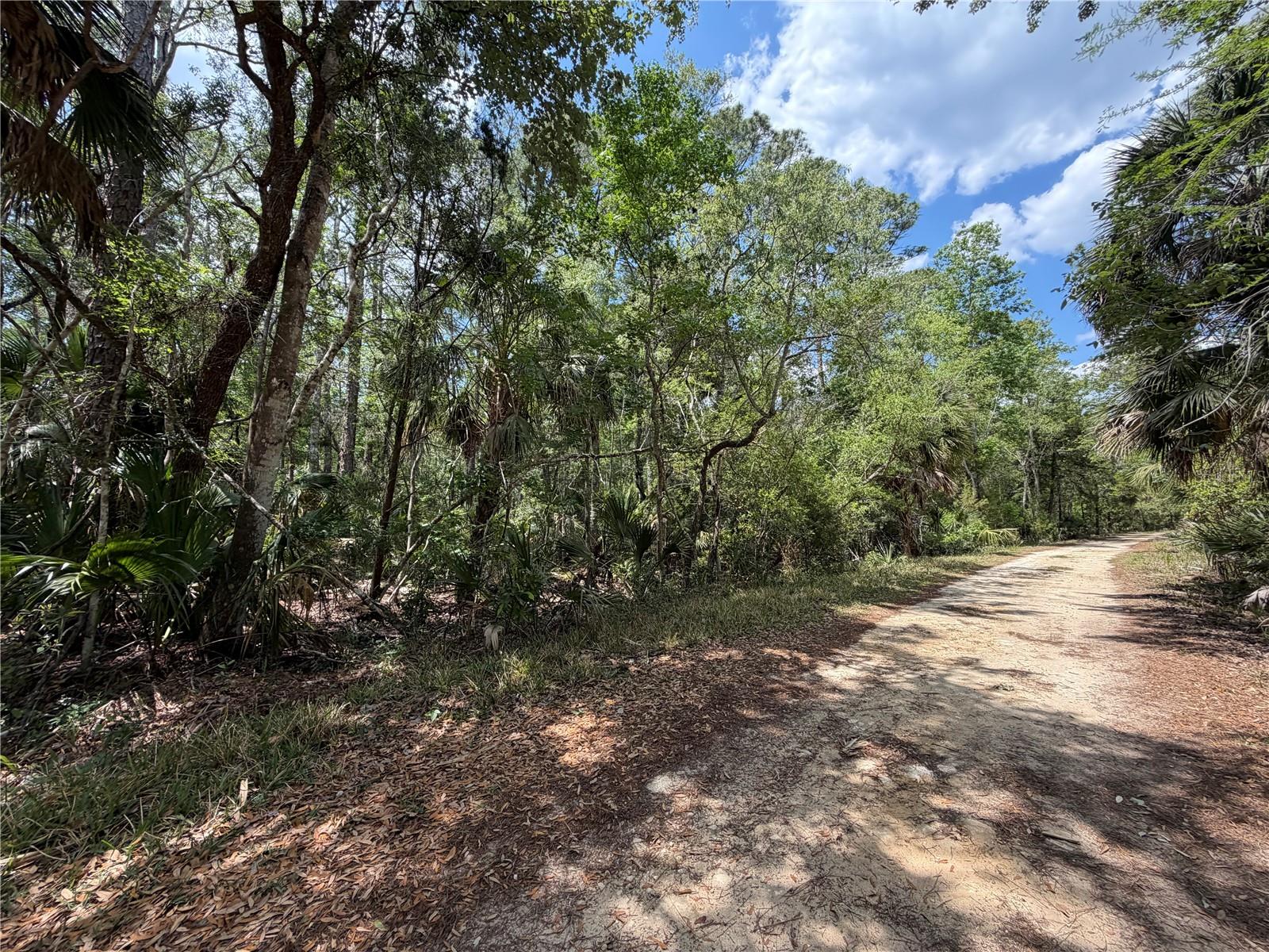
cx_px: 634
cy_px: 476
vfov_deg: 85.7
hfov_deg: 102.1
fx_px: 513
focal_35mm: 14
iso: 50
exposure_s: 1/502
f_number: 2.2
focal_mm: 2.22
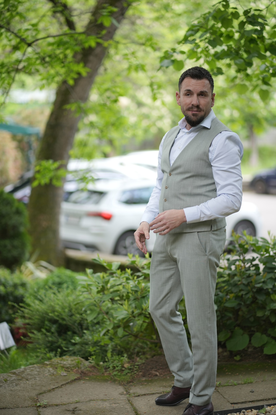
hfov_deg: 16.1
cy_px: 208
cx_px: 138
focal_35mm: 85
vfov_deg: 23.9
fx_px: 977
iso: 320
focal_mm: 85
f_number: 1.8
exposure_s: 1/400
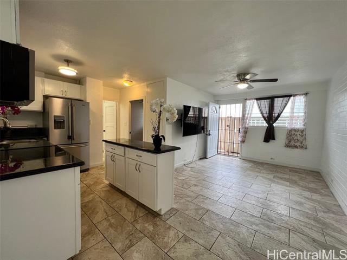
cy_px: 130
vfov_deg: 89.9
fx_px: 130
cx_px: 174
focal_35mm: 13
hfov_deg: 106.2
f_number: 1.8
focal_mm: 1.57
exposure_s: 1/120
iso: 100
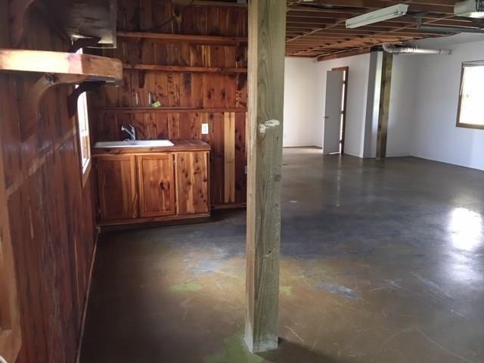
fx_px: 405
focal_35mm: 29
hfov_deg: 61.7
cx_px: 242
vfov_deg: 48.2
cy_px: 182
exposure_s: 1/17
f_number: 2.2
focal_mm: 4.15
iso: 125
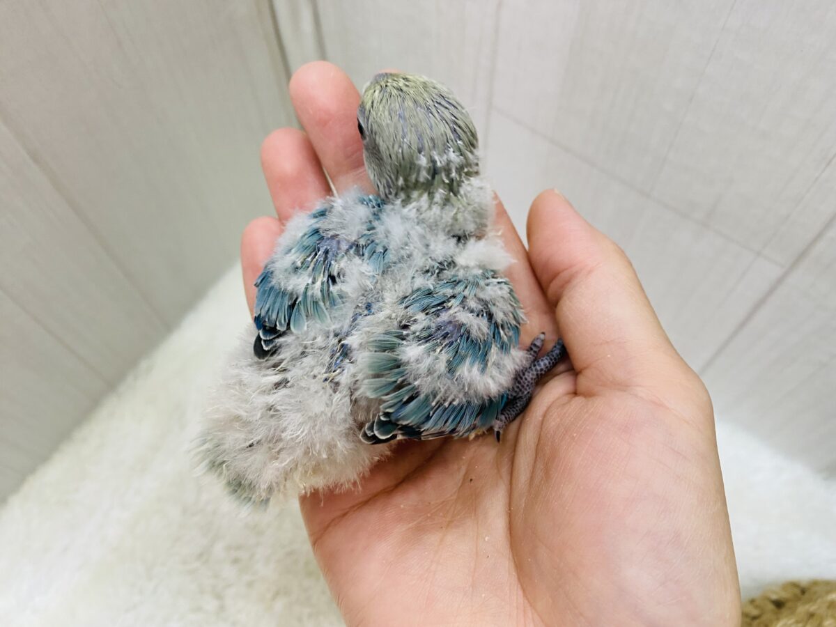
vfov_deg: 54.9
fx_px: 604
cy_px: 314
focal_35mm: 25
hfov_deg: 69.4
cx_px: 418
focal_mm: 4.25
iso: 80
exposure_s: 1/50
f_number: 1.8
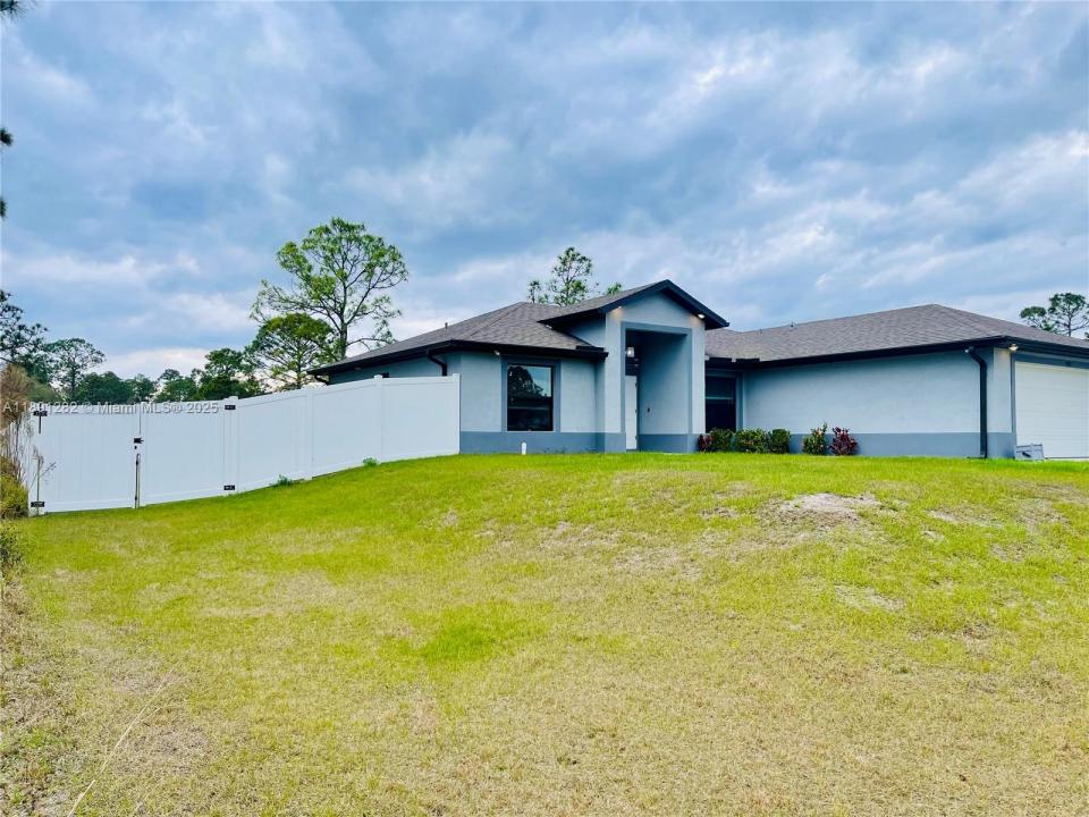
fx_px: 786
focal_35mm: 25
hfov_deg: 69.4
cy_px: 408
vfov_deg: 54.9
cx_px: 544
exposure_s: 1/1266
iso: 32
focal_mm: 5.1
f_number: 1.6
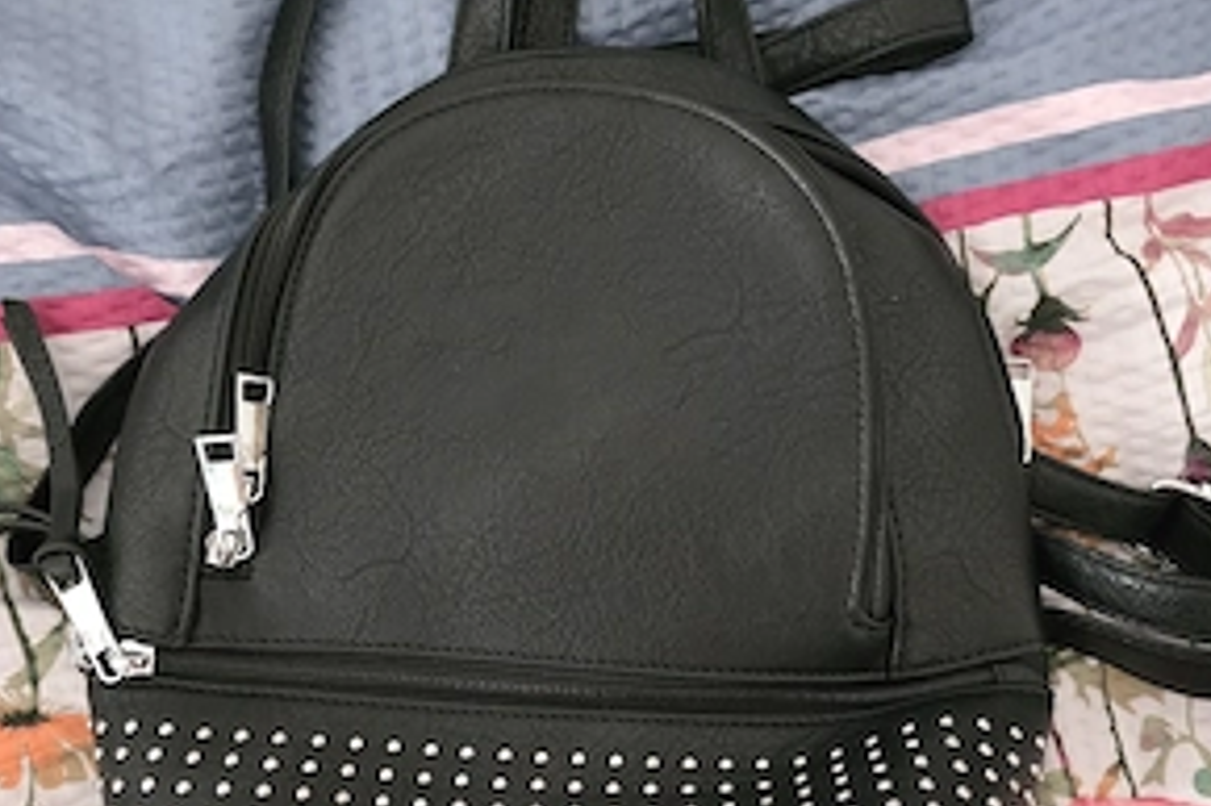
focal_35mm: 33
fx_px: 1109
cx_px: 614
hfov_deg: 57.2
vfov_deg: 39.6
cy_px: 514
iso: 2000
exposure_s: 1/50.3
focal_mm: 6.3
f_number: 1.7
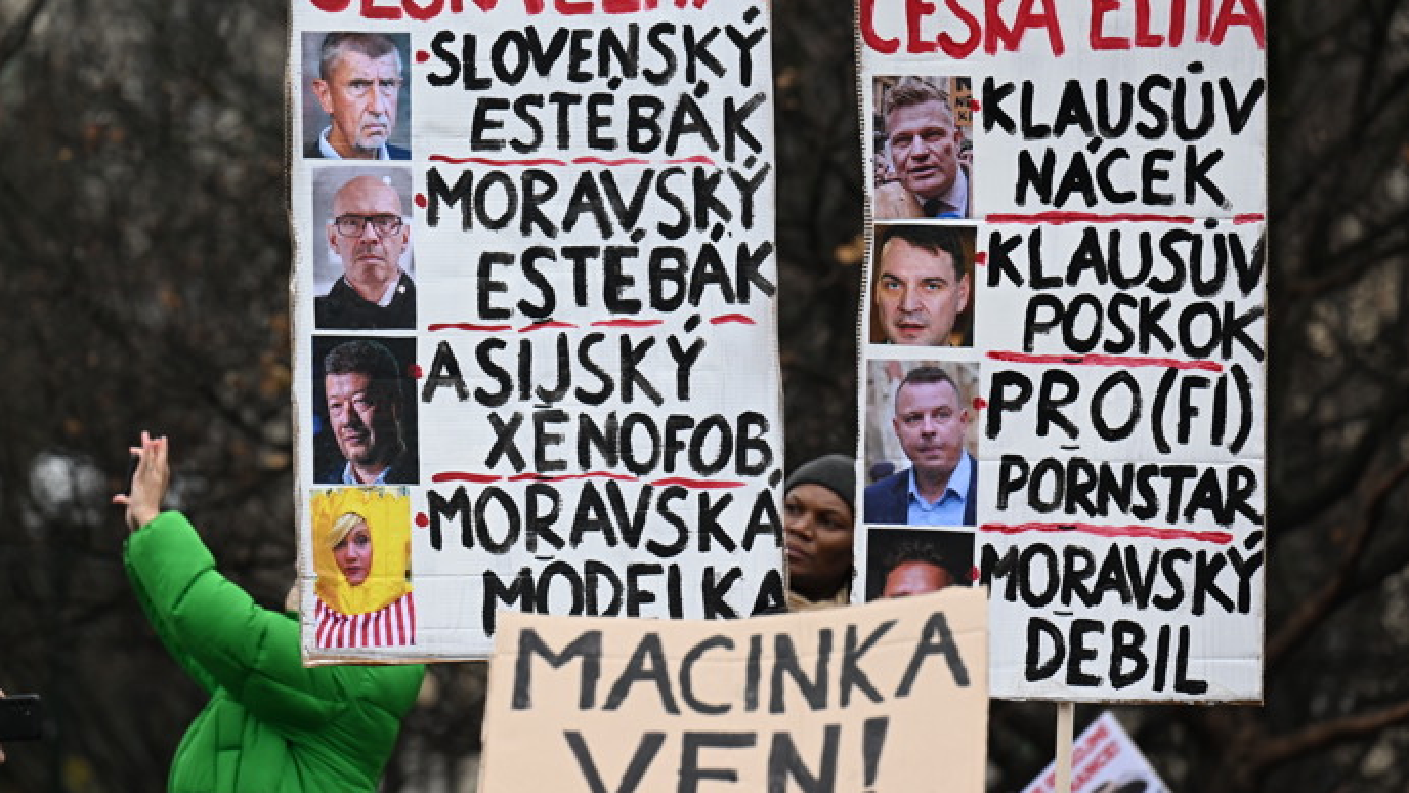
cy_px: 352
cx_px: 704
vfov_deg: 5.9
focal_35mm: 205
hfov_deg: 10.5
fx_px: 7659
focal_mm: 195
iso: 1000
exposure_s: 1/800
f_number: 4.5
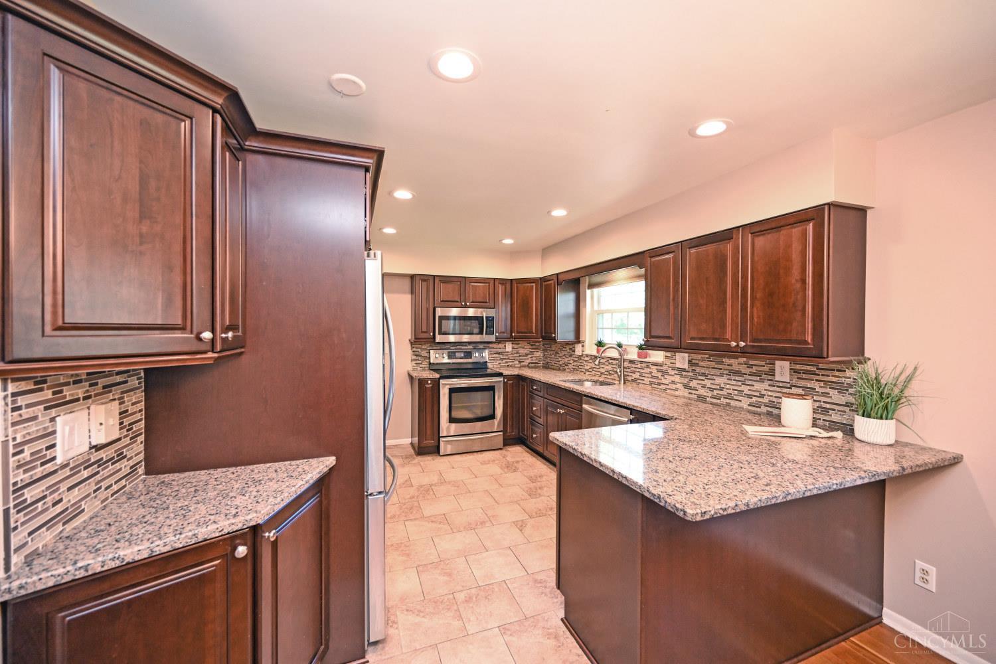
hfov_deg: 104.3
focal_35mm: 14
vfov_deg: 81.2
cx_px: 498
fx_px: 387
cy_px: 332
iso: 2000
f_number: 4
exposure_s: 1/60
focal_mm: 14
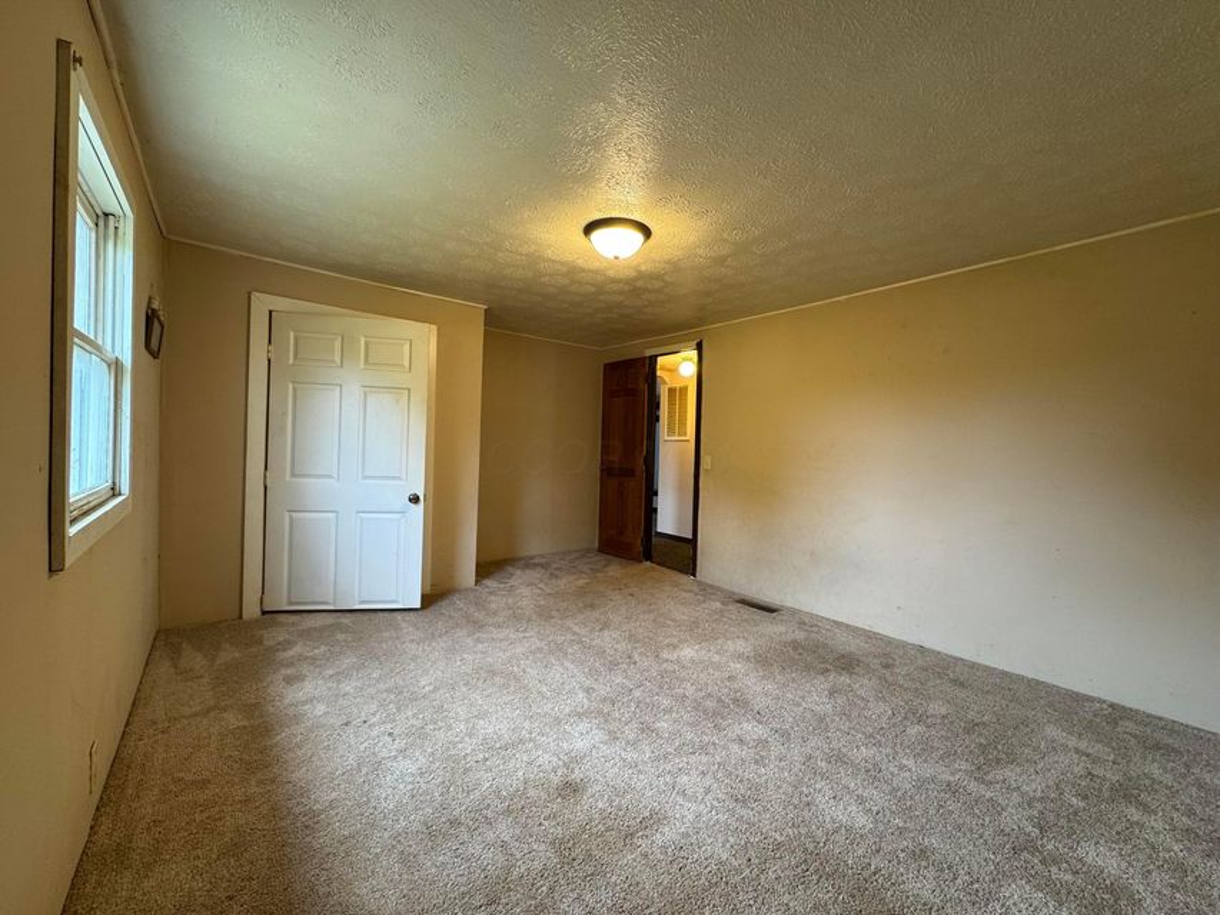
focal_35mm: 14
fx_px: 493
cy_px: 458
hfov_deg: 102.1
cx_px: 610
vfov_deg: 85.7
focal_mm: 2.22
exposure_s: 1/60
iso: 160
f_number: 2.2
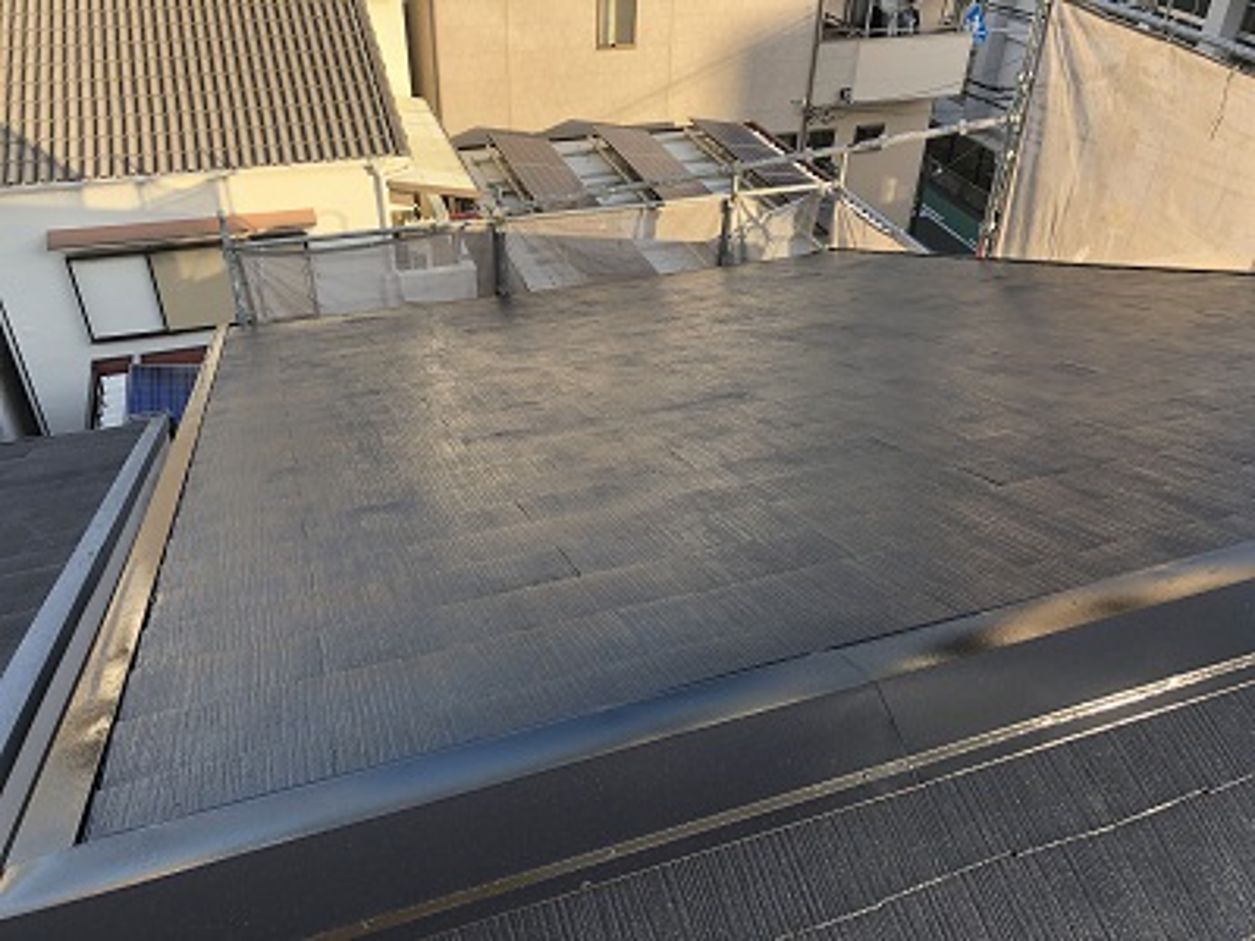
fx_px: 1015
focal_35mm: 28
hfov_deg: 63.4
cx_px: 628
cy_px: 470
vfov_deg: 49.7
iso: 20
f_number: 1.8
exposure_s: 1/277
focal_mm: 4
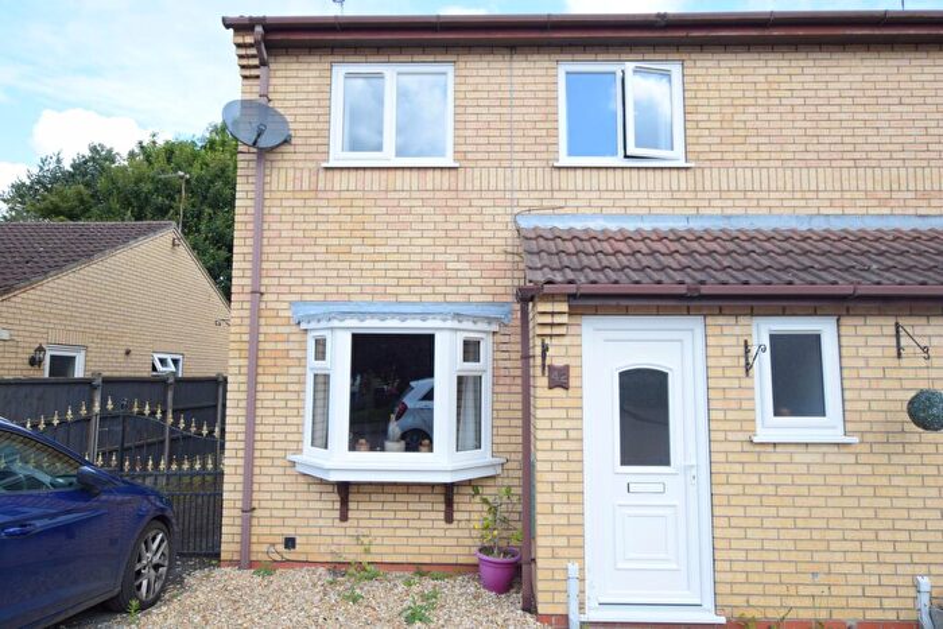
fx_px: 589
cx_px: 472
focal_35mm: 22
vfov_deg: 56.2
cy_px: 314
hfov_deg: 77.3
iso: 400
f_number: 8
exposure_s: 1/250
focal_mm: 15
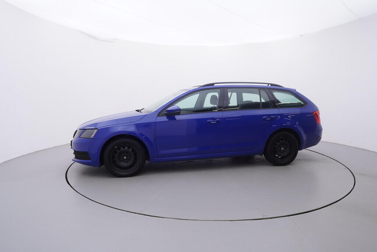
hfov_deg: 77.3
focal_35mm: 22
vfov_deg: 56.2
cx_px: 188
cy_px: 126
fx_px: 236
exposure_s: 1/80
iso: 200
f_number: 5
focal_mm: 15
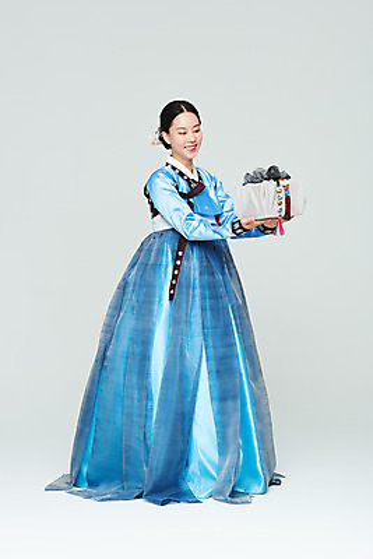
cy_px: 280
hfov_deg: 16.7
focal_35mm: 82
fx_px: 1273
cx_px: 186
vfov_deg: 24.8
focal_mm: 82
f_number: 11
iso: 100
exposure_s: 1/125
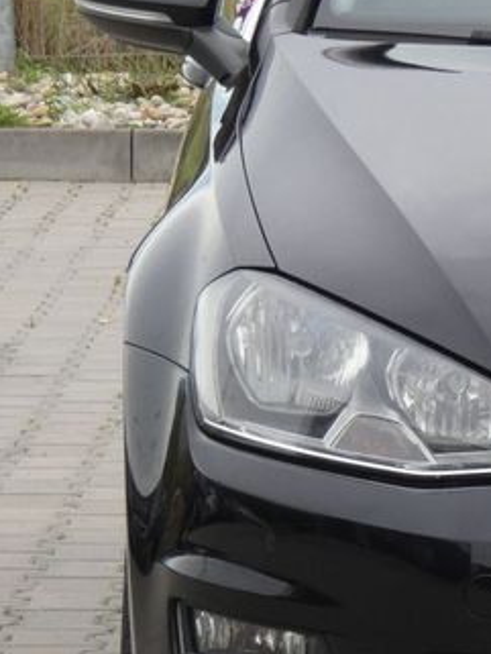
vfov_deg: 5.3
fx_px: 7050
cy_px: 332
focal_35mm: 373
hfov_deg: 4.0
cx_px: 878
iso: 80
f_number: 5.6
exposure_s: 1/80
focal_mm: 21
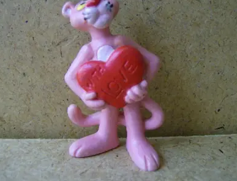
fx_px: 303
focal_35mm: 44
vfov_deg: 33.2
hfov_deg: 42.7
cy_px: 80
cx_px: 118
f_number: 2.8
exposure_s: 1/64
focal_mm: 6
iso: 131
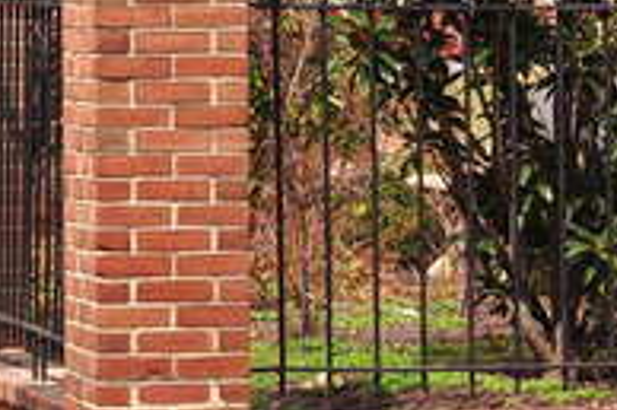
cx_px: 585
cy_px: -335
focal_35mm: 309
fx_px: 5291
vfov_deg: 4.4
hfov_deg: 6.7
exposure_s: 1/320
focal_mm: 50
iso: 200
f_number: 9
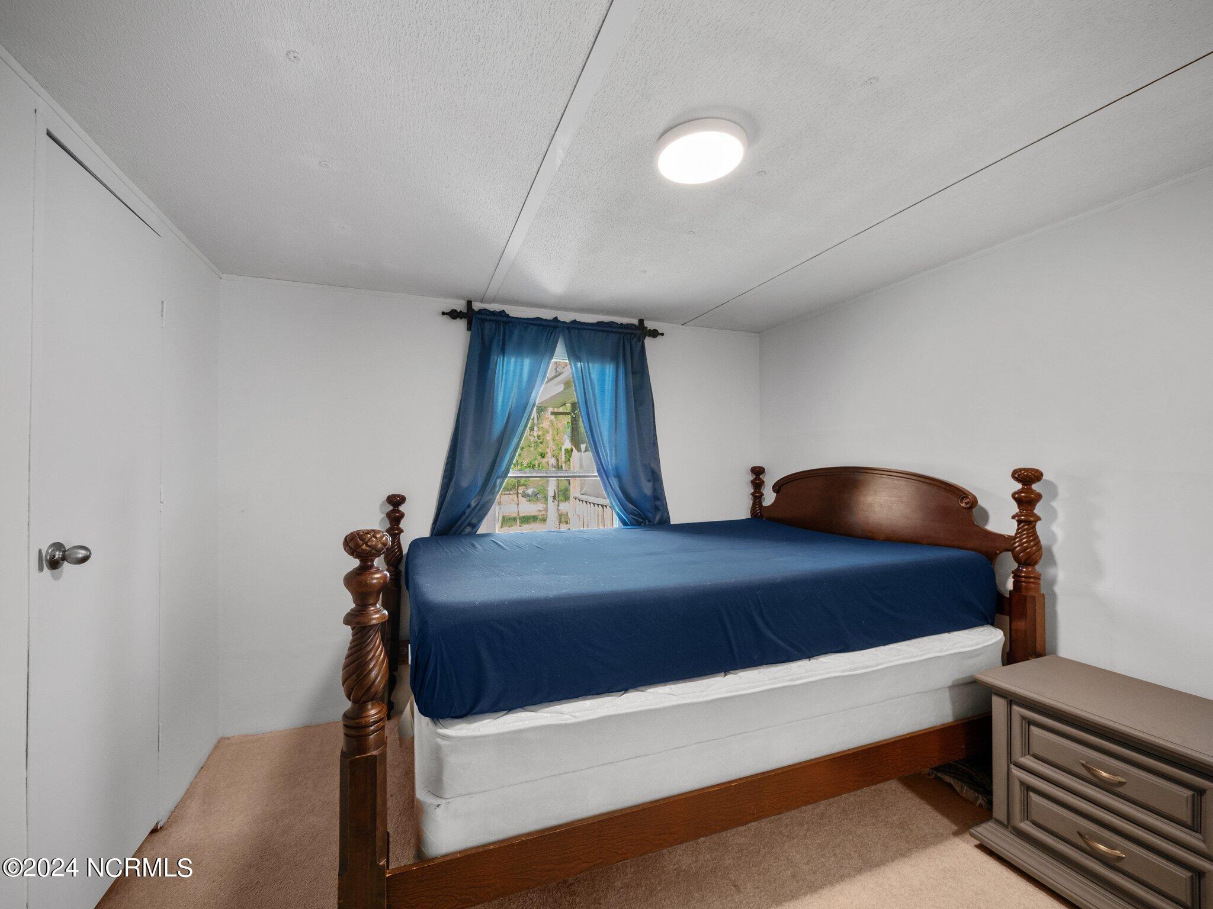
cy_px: 454
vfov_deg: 85.7
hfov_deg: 102.1
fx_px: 491
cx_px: 606
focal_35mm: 14
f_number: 4
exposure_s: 1/20
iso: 400
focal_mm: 7
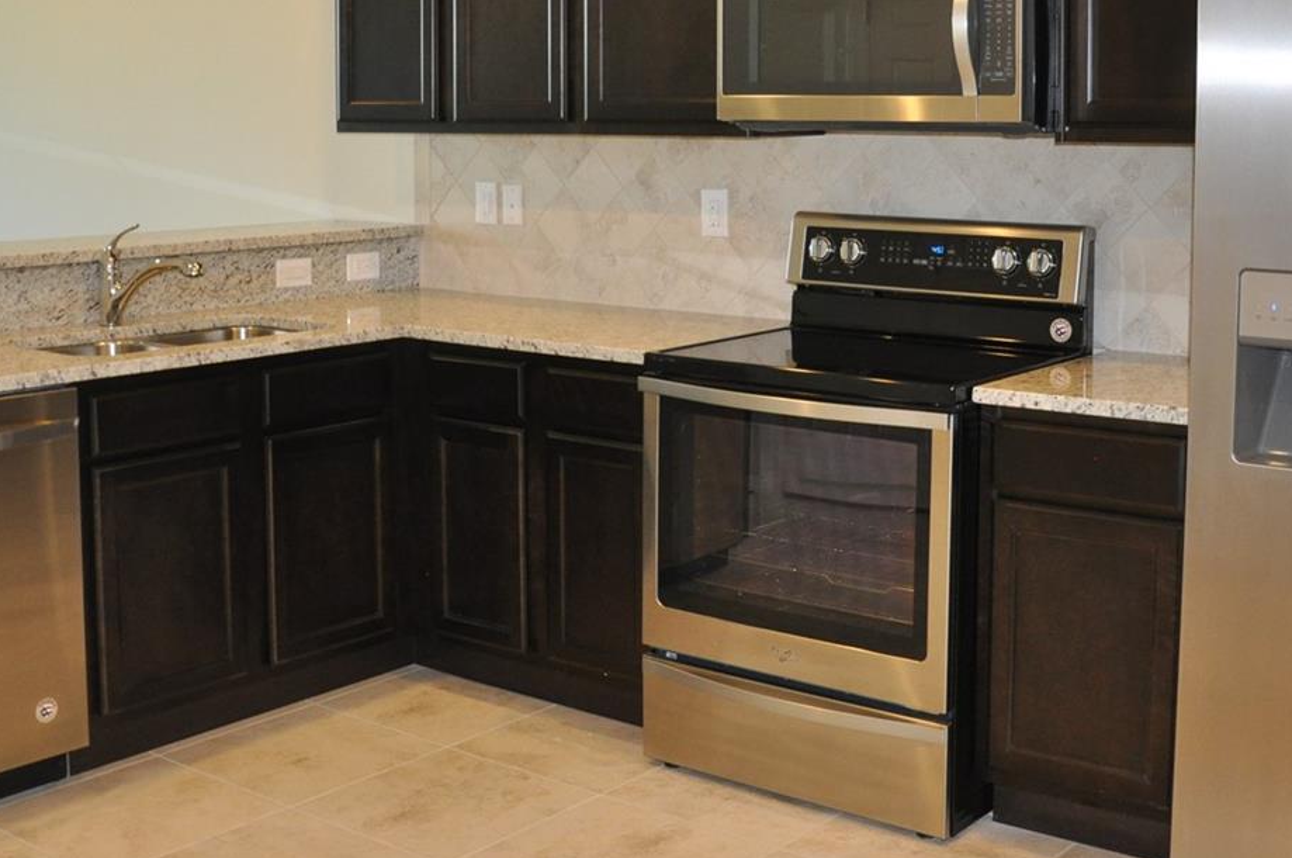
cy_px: 204
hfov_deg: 41.9
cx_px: 711
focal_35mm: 47
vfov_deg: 28.1
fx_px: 1684
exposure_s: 1/60
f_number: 3.5
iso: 800
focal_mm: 18
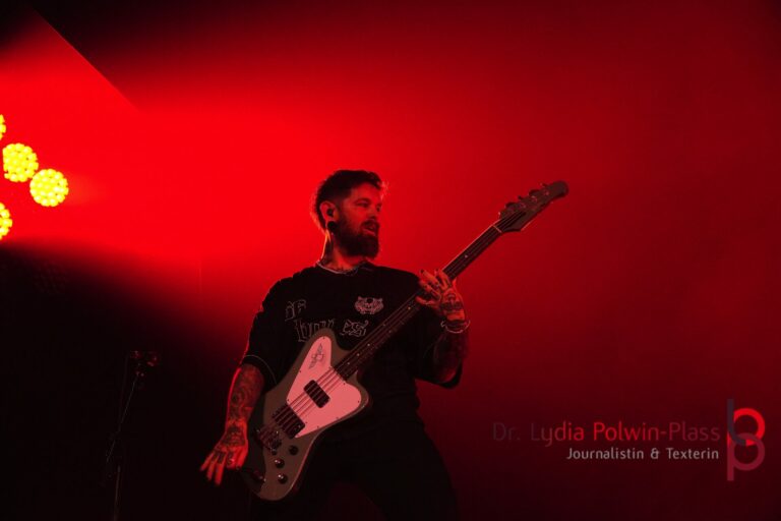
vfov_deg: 17.8
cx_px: 390
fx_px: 1659
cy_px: 260
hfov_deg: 26.5
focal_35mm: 76
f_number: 4.5
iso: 2000
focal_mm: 51
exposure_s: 1/160
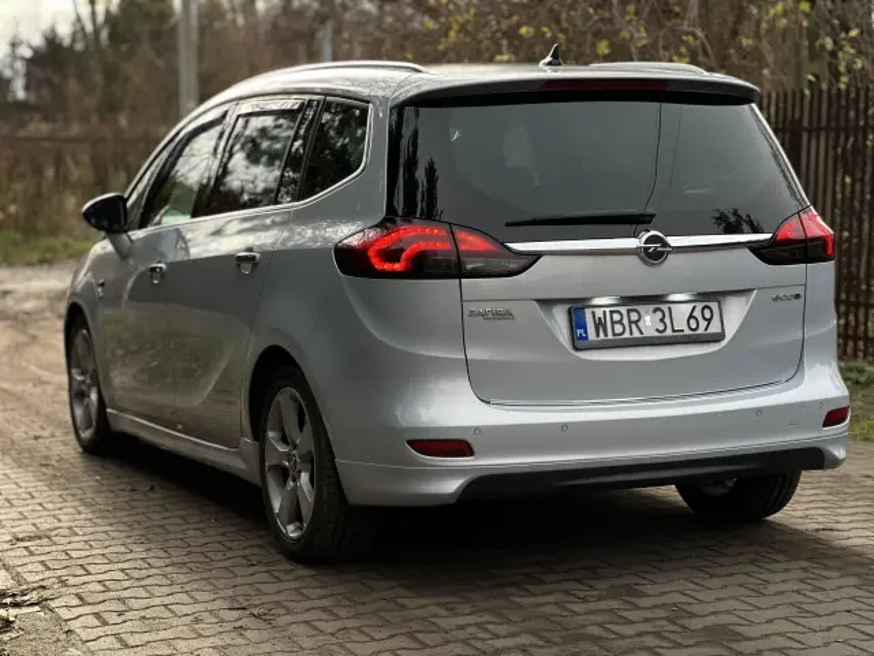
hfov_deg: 25.3
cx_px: 437
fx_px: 1944
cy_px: 328
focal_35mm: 77
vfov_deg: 19.1
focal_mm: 9
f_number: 2.8
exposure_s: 1/143
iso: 20
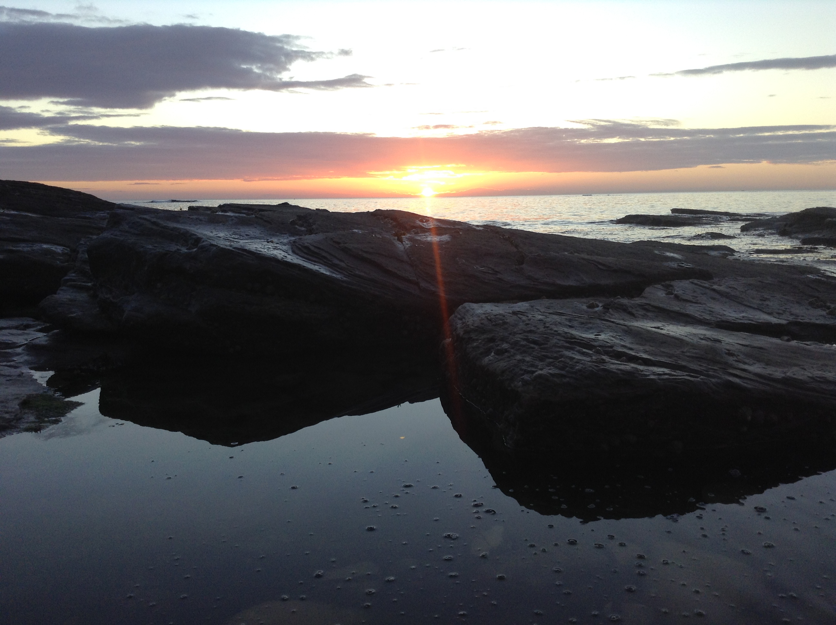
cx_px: 418
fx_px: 796
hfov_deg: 55.4
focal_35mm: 33
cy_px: 312
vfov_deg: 42.8
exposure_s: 1/120
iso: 40
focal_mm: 3.3
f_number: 2.4
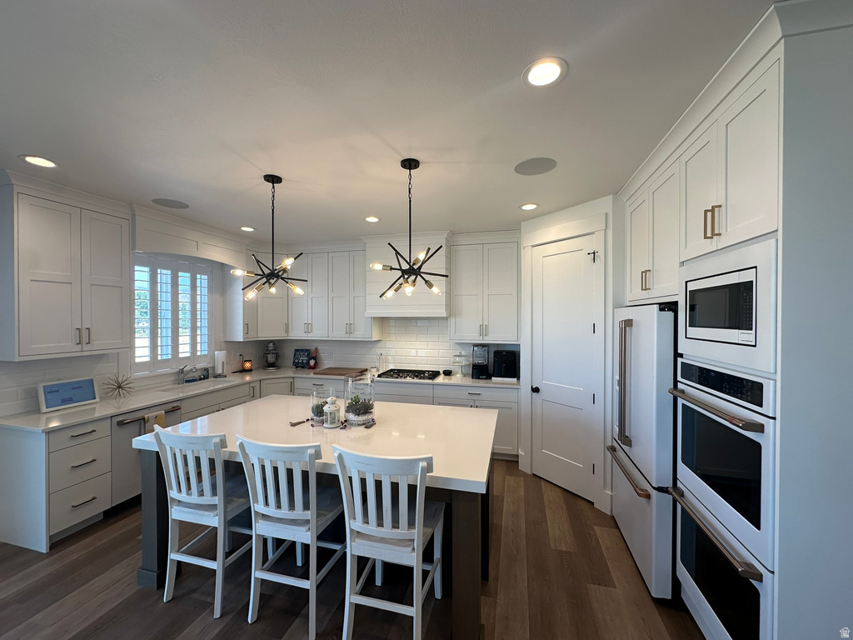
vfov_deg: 85.7
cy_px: 320
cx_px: 426
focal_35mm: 14
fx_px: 345
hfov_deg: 102.1
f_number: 2.2
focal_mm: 2.22
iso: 50
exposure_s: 1/120
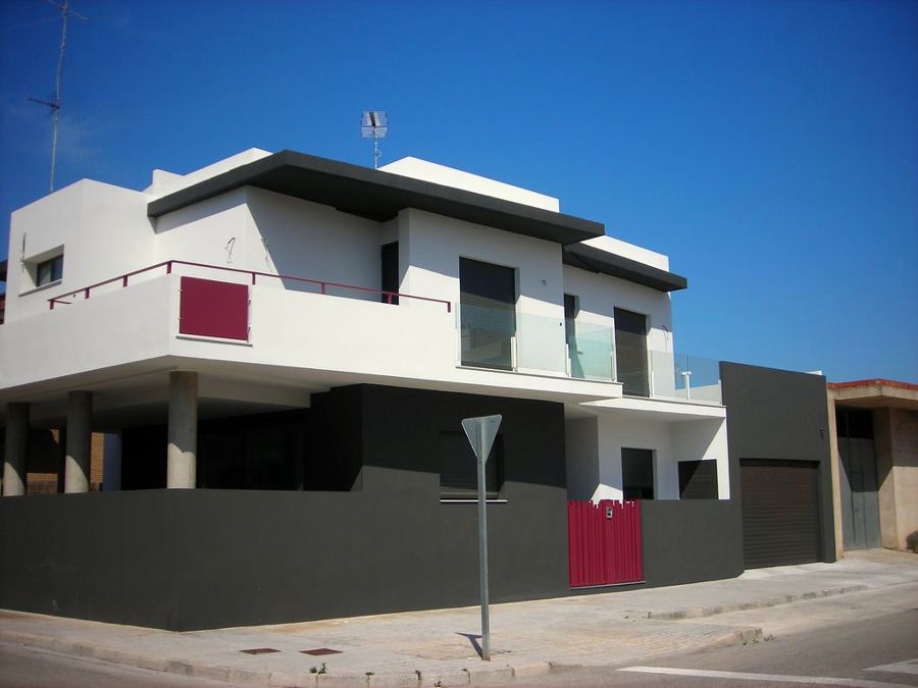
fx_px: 1008
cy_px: 344
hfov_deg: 49.0
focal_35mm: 38
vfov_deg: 37.7
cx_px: 459
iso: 50
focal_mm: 6.3
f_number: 6.4
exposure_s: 1/326
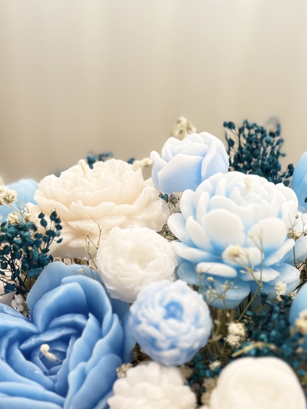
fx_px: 615
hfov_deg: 28.0
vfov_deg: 33.7
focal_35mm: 52
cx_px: 185
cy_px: 408
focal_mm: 6.76
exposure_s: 1/50
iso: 200
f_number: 1.78
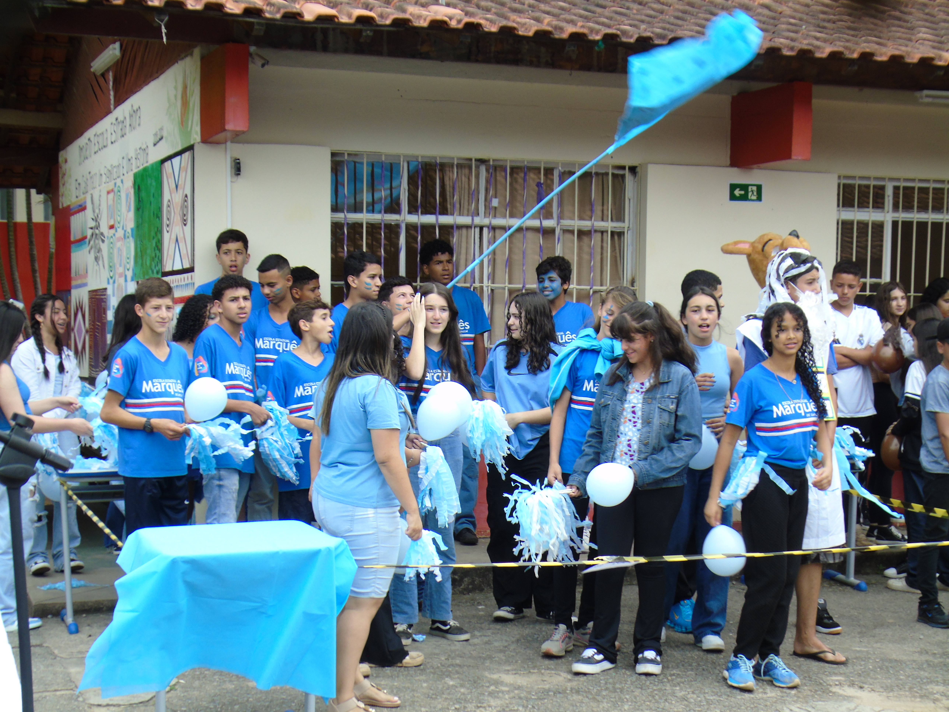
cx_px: 474
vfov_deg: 23.7
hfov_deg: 31.2
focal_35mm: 62
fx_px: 1700
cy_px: 356
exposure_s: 1/125
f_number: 4.5
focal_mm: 11
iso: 80
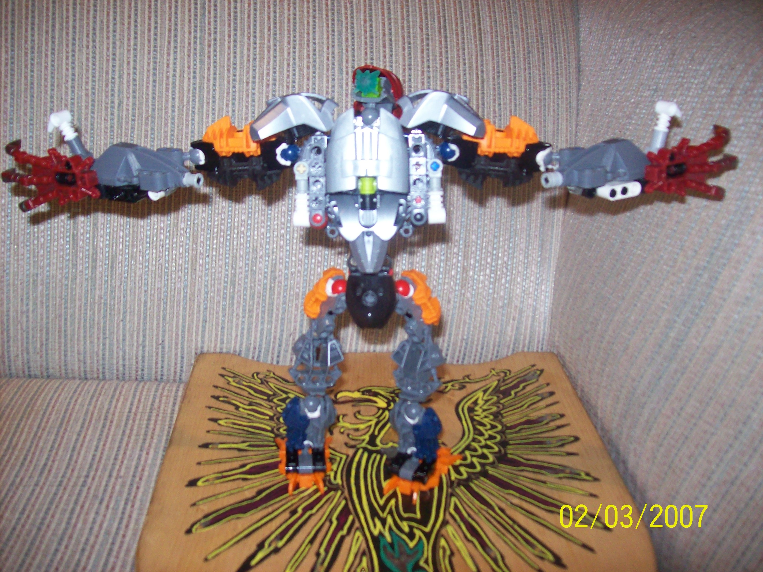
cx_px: 382
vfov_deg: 39.6
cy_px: 286
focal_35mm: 36
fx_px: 793
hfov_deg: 51.4
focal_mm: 6
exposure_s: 1/64
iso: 200
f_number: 2.7
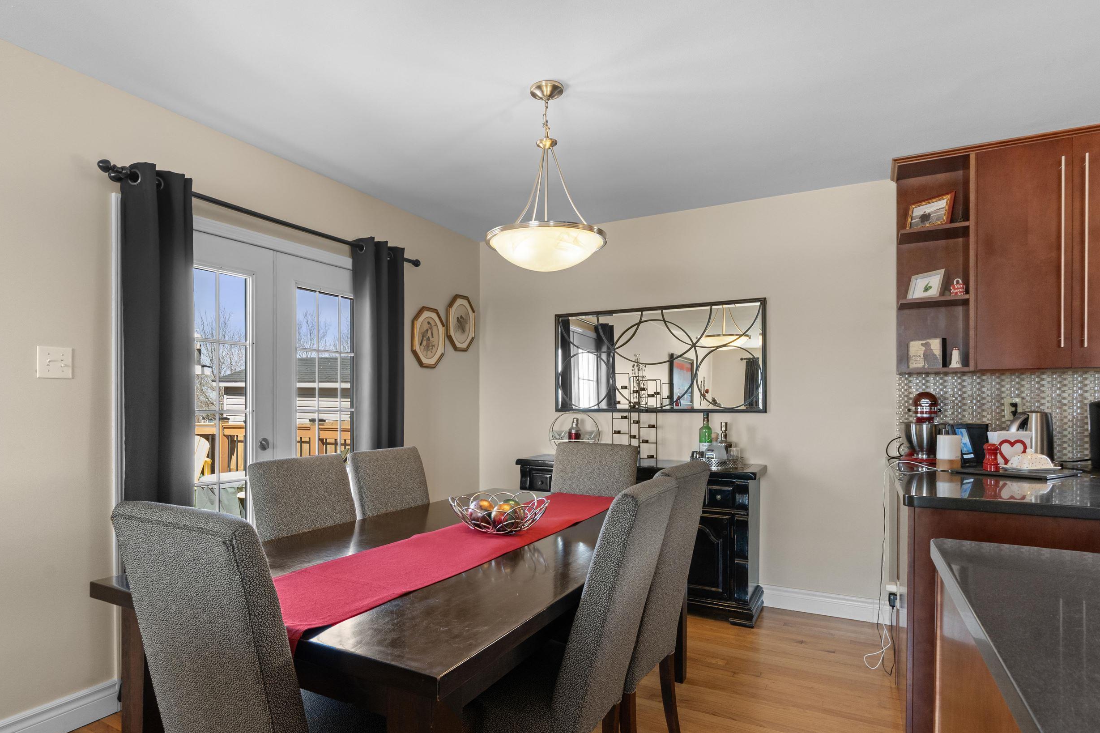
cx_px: 498
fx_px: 611
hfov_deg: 83.8
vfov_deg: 61.5
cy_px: 430
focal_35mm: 20
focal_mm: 16
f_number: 8
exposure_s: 1/6
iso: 400
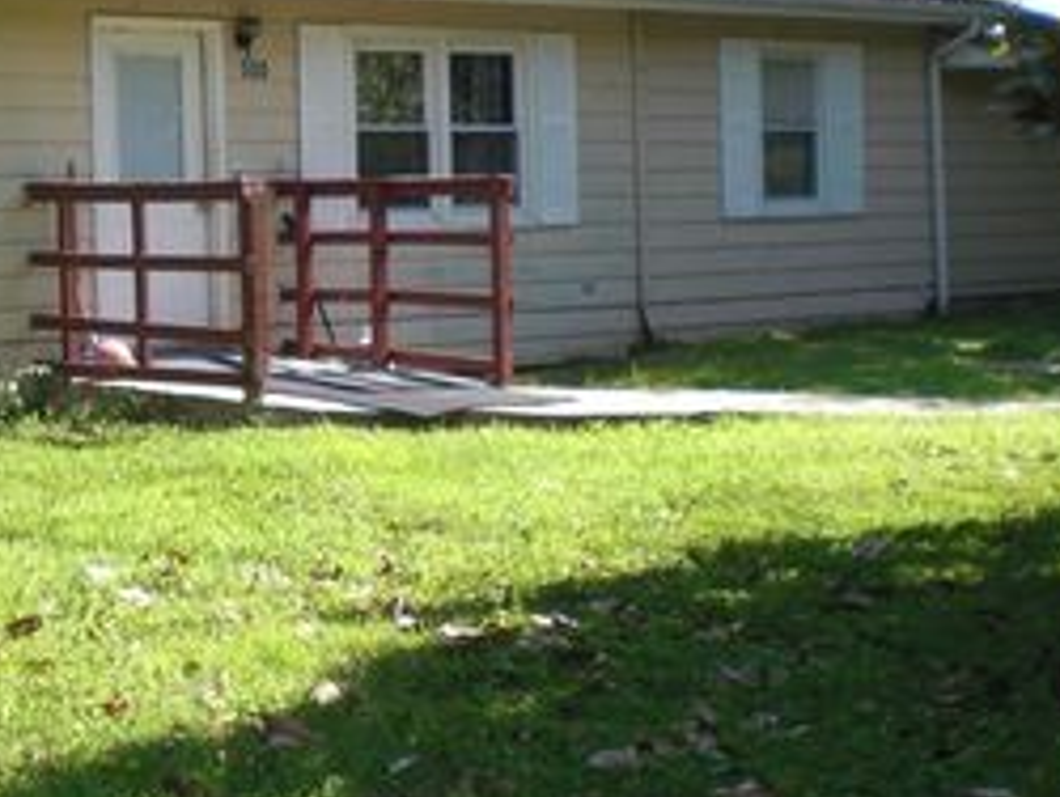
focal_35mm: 76
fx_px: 2329
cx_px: 216
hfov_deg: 25.2
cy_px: 256
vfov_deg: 19.3
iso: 64
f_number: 3.1
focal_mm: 6.3
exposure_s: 1/320
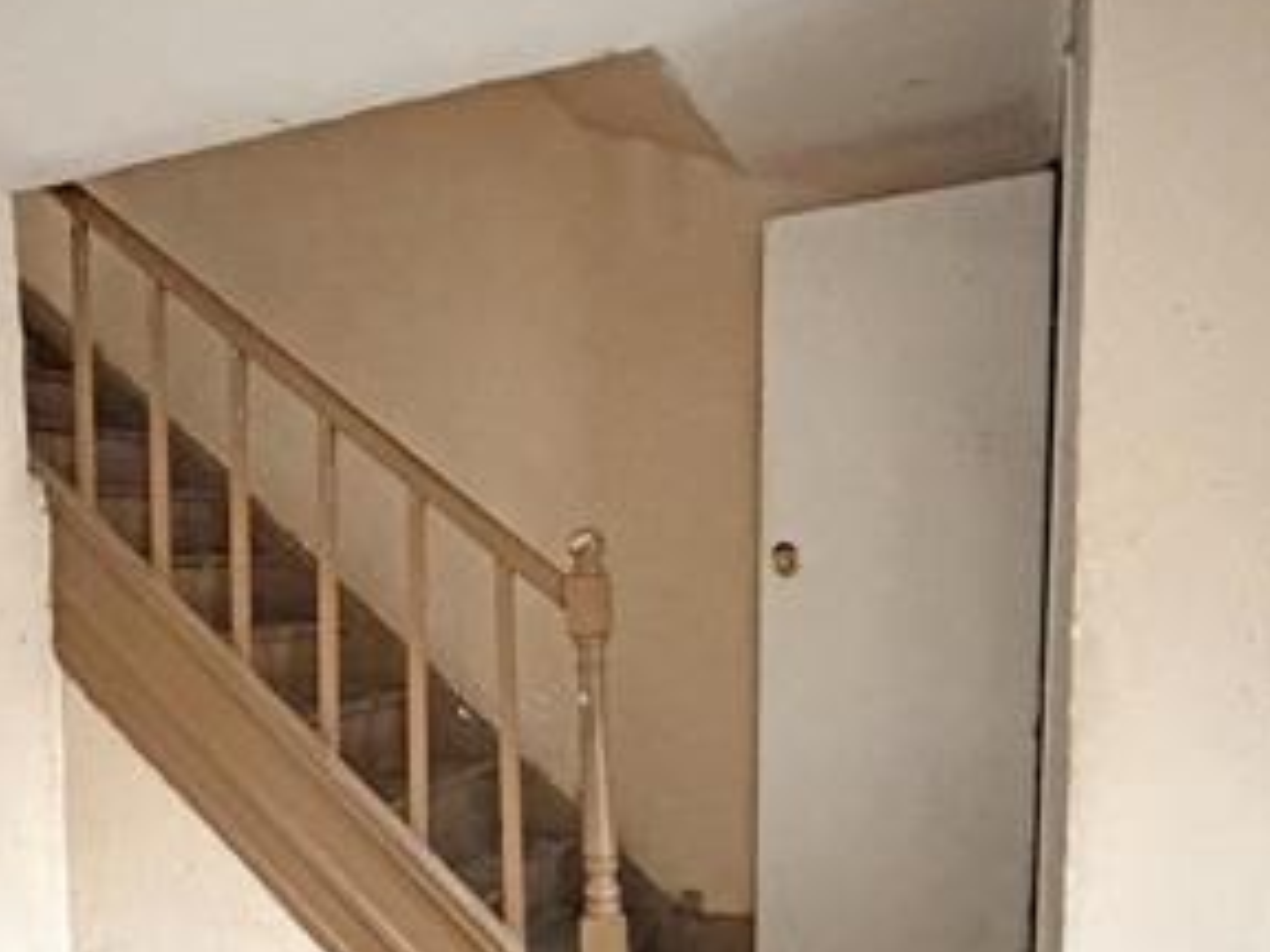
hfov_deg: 49.8
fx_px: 1284
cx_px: 273
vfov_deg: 39.7
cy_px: 703
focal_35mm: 35
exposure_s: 1/47
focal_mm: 2.22
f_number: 2.2
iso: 1250
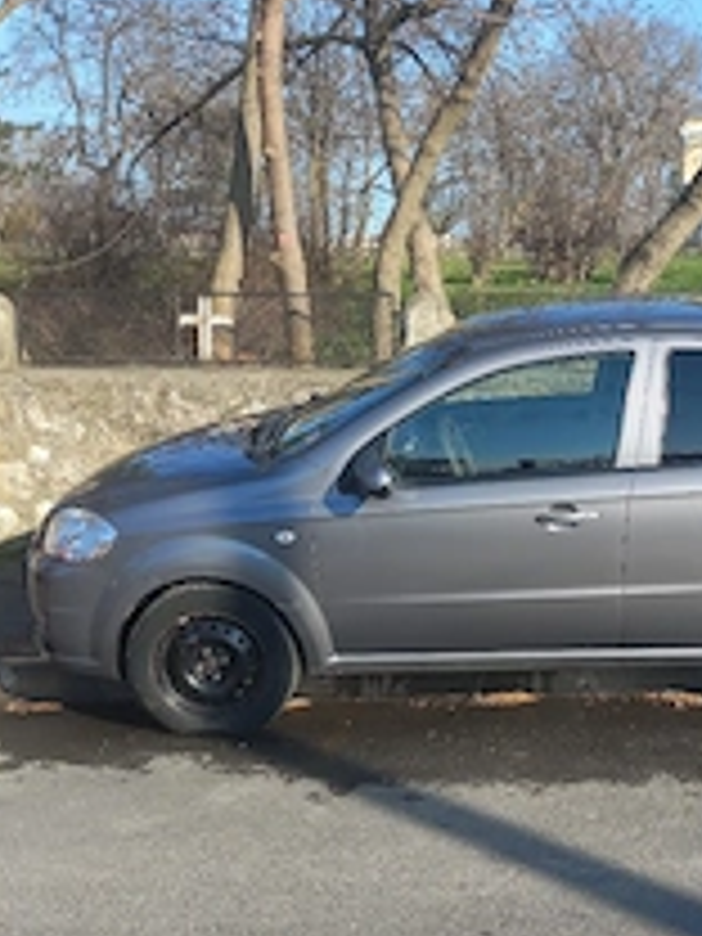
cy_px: 468
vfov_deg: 39.7
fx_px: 1298
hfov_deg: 29.5
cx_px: 572
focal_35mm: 48
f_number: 2
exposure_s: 1/357
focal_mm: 4.6
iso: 25
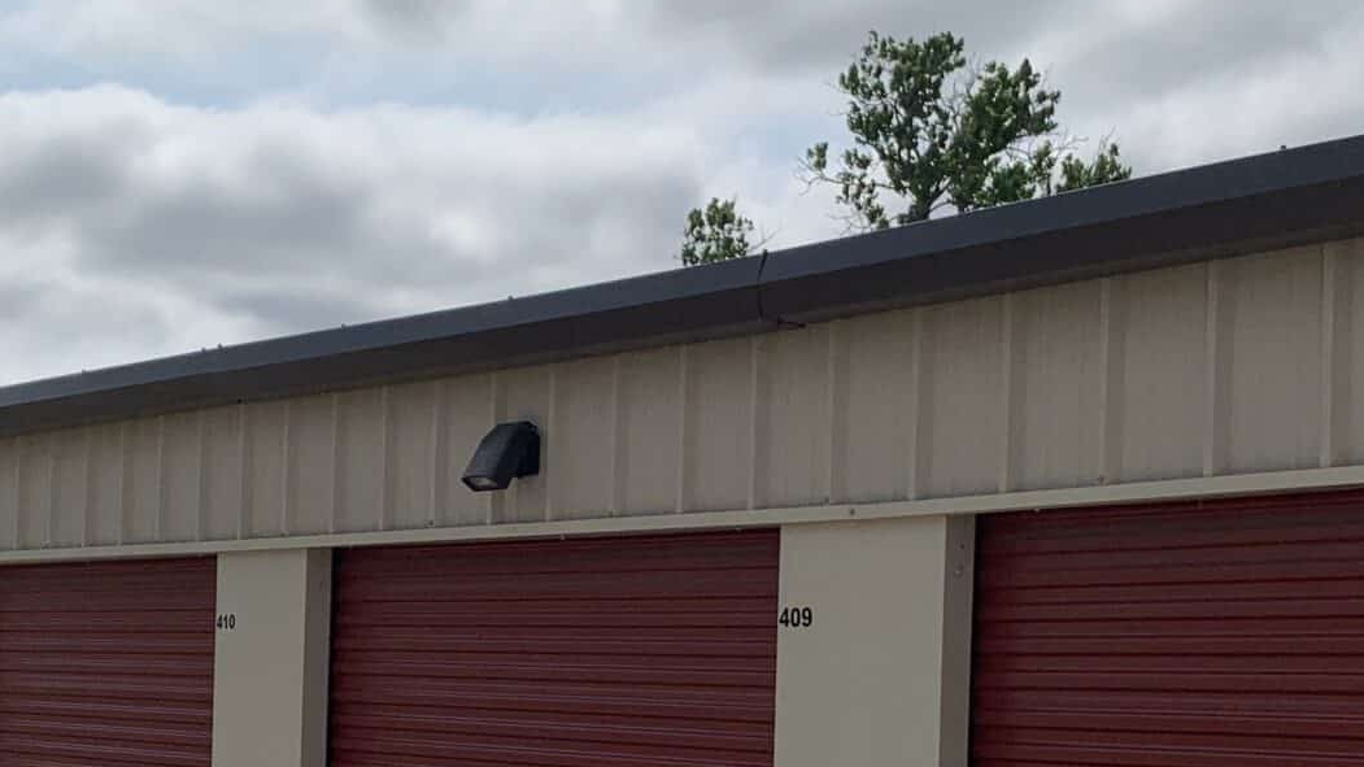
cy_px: 716
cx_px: 539
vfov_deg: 17.2
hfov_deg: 30.5
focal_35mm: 69
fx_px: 2495
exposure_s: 1/6897
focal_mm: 4.25
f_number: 1.8
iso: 25
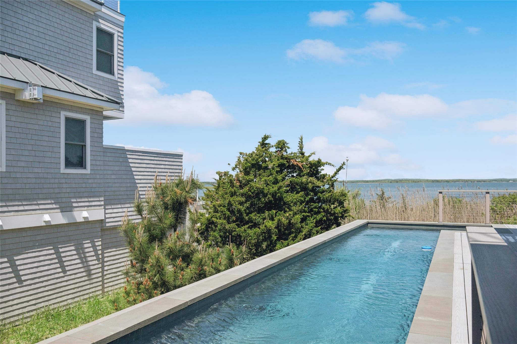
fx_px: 402
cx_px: 258
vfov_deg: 46.4
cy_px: 172
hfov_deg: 65.5
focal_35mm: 28
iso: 400
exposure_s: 1/4000
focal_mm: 28
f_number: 8
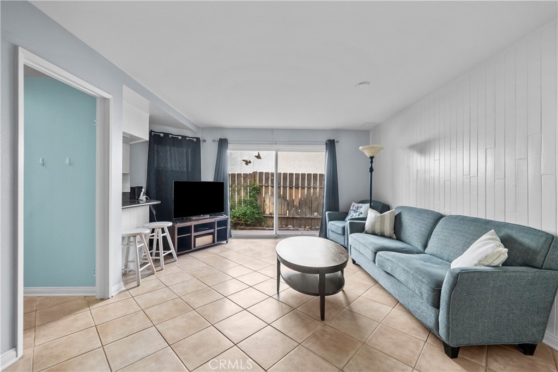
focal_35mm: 14
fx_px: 217
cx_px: 279
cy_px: 186
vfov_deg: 81.2
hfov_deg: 104.2
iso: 100
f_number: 9
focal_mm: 14
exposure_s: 1/3
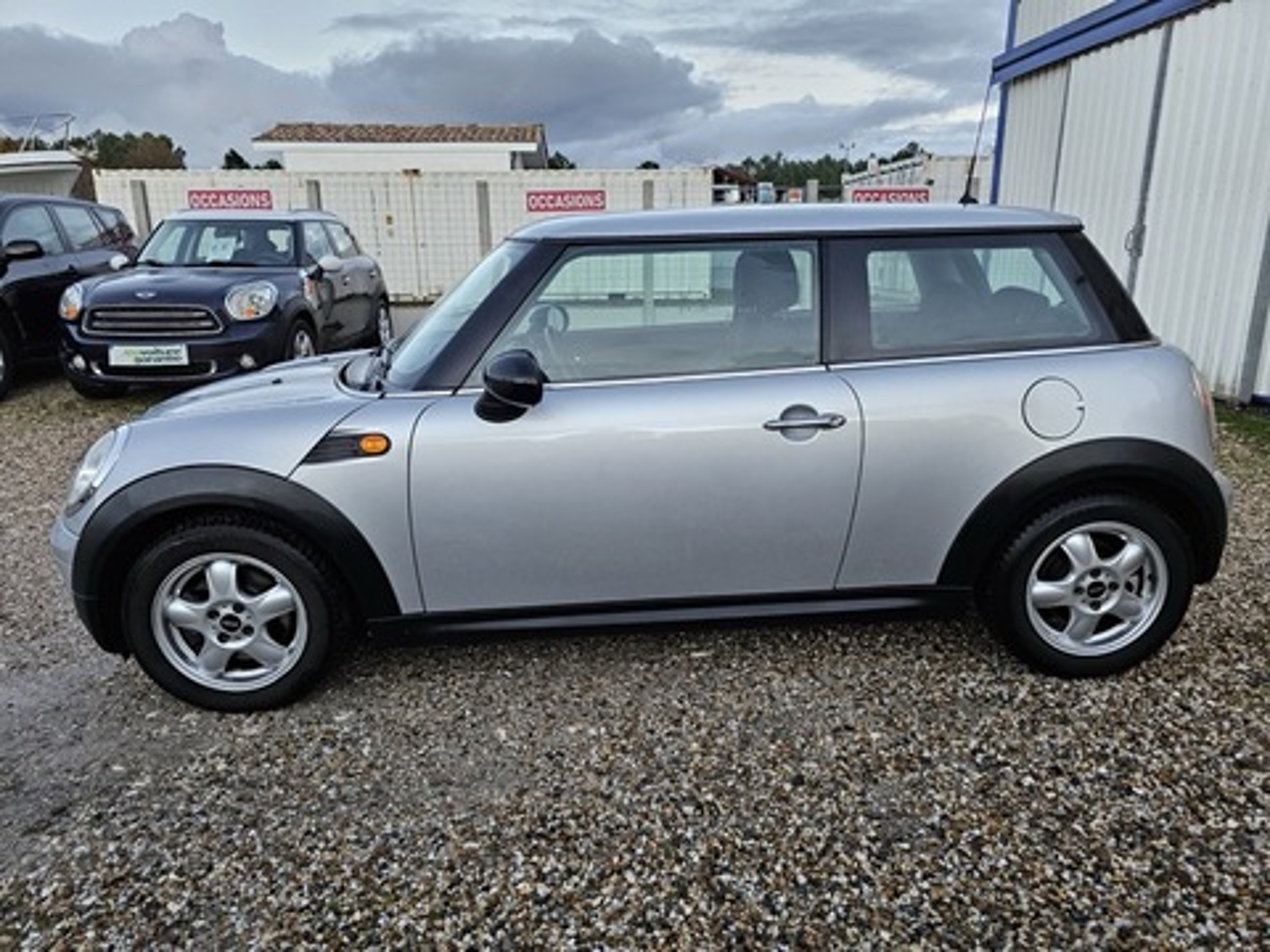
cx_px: 635
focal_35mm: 23
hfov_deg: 73.9
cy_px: 476
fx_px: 844
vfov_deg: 58.9
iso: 160
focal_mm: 6.3
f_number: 1.7
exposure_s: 1/100
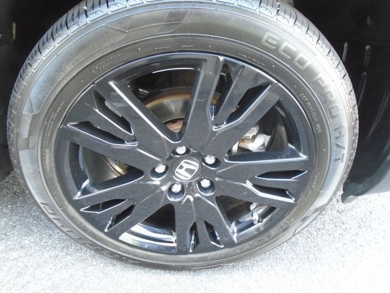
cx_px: 195
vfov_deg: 53.1
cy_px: 146
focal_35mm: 26
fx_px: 293
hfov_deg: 67.3
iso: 320
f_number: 3.2
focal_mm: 4.6
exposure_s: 1/30
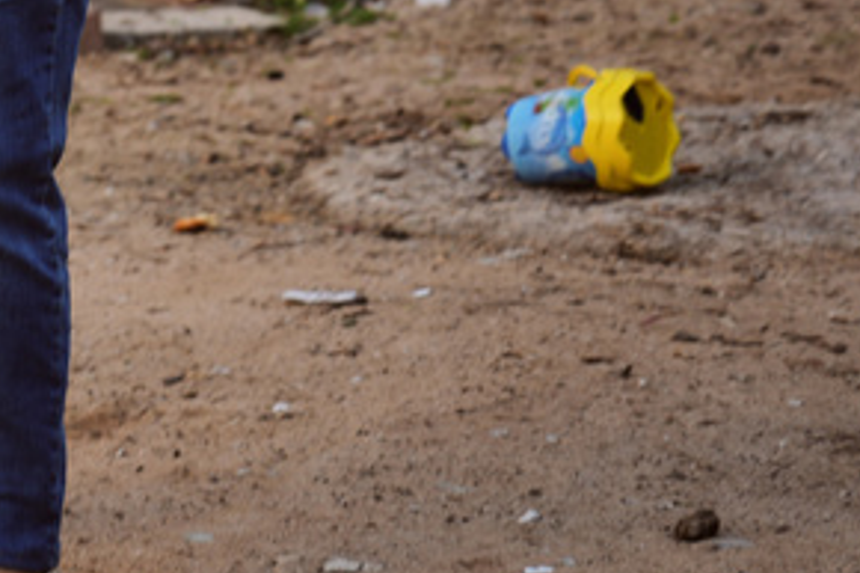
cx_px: -474
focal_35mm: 247
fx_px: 5897
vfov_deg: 5.5
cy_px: -344
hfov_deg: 8.2
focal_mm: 70
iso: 50
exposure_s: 1/200
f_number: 2.8
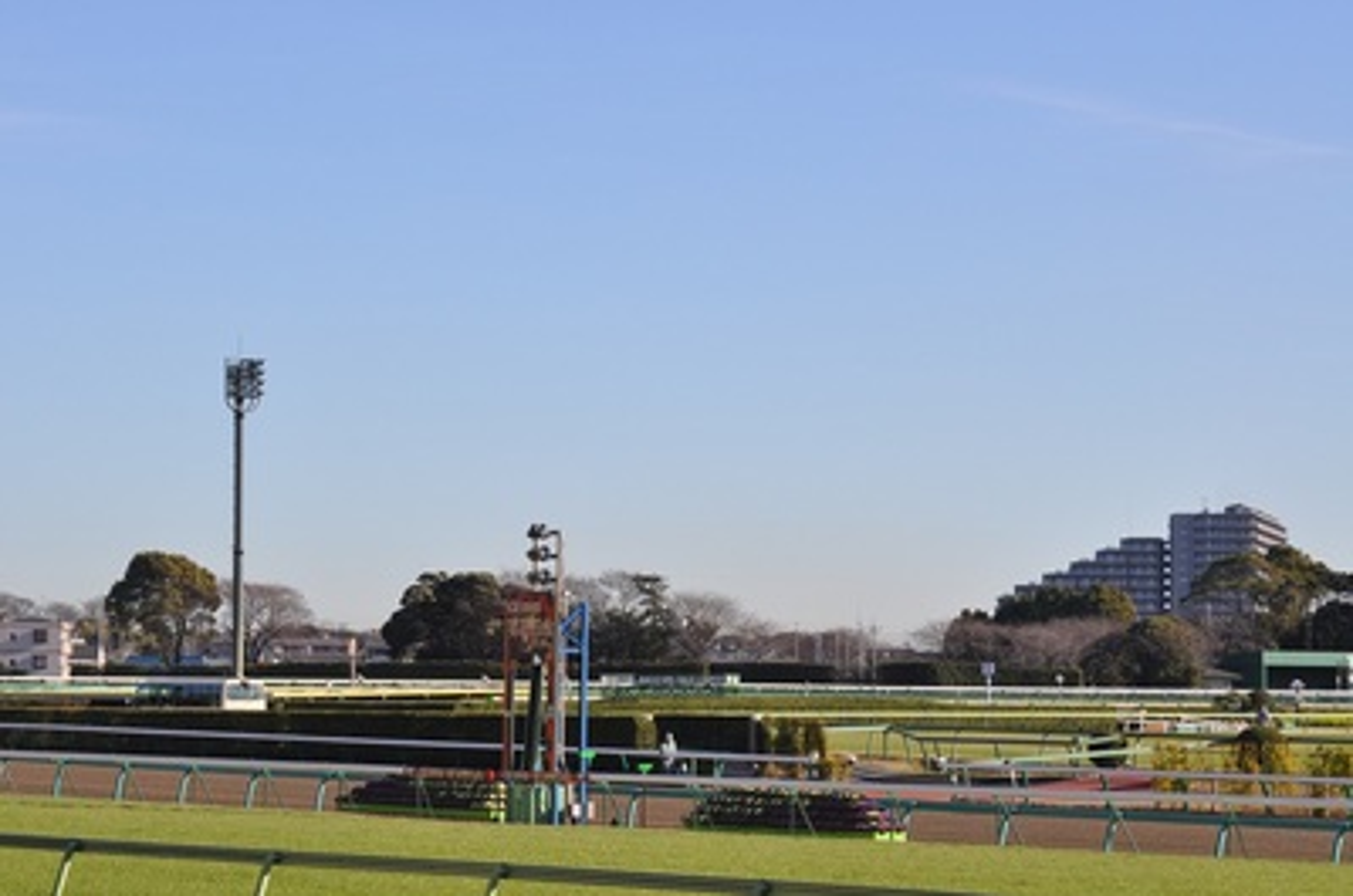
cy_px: 448
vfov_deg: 10.7
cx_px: 676
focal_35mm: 128
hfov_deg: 16.1
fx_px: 4782
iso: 320
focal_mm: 85
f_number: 10
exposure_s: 1/400
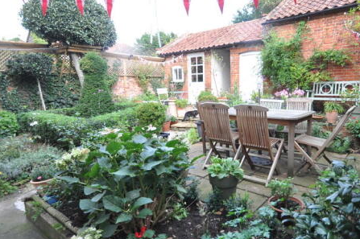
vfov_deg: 57.1
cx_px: 223
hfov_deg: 77.4
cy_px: 122
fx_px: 220
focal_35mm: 22
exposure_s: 1/160
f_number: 4
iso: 400
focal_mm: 10
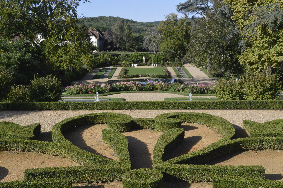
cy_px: 94
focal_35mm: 44
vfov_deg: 30.8
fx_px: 342
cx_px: 142
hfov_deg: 45.0
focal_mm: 29
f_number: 13
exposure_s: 1/1250
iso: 1800
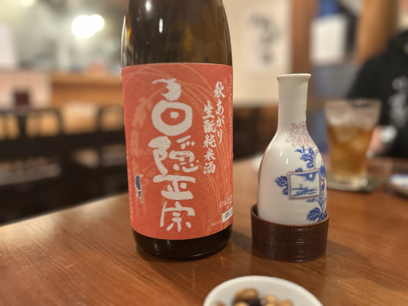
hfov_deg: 67.3
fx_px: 306
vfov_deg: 53.1
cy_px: 153
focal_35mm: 26
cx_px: 204
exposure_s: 1/60
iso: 500
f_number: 1.5
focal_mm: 5.7
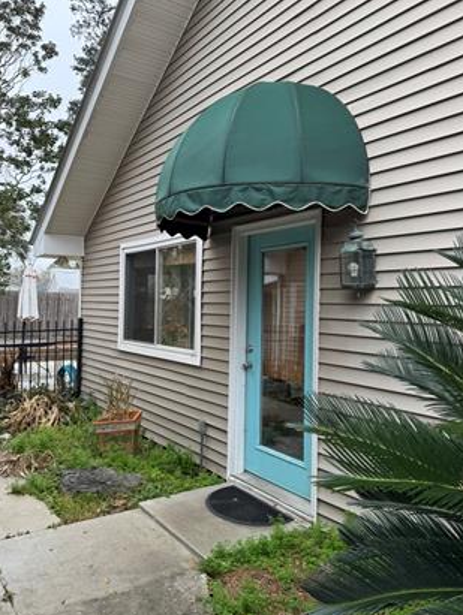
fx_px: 499
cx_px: 219
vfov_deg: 63.4
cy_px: 301
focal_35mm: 28
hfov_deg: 49.8
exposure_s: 1/671
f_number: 1.78
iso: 80
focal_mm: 6.76
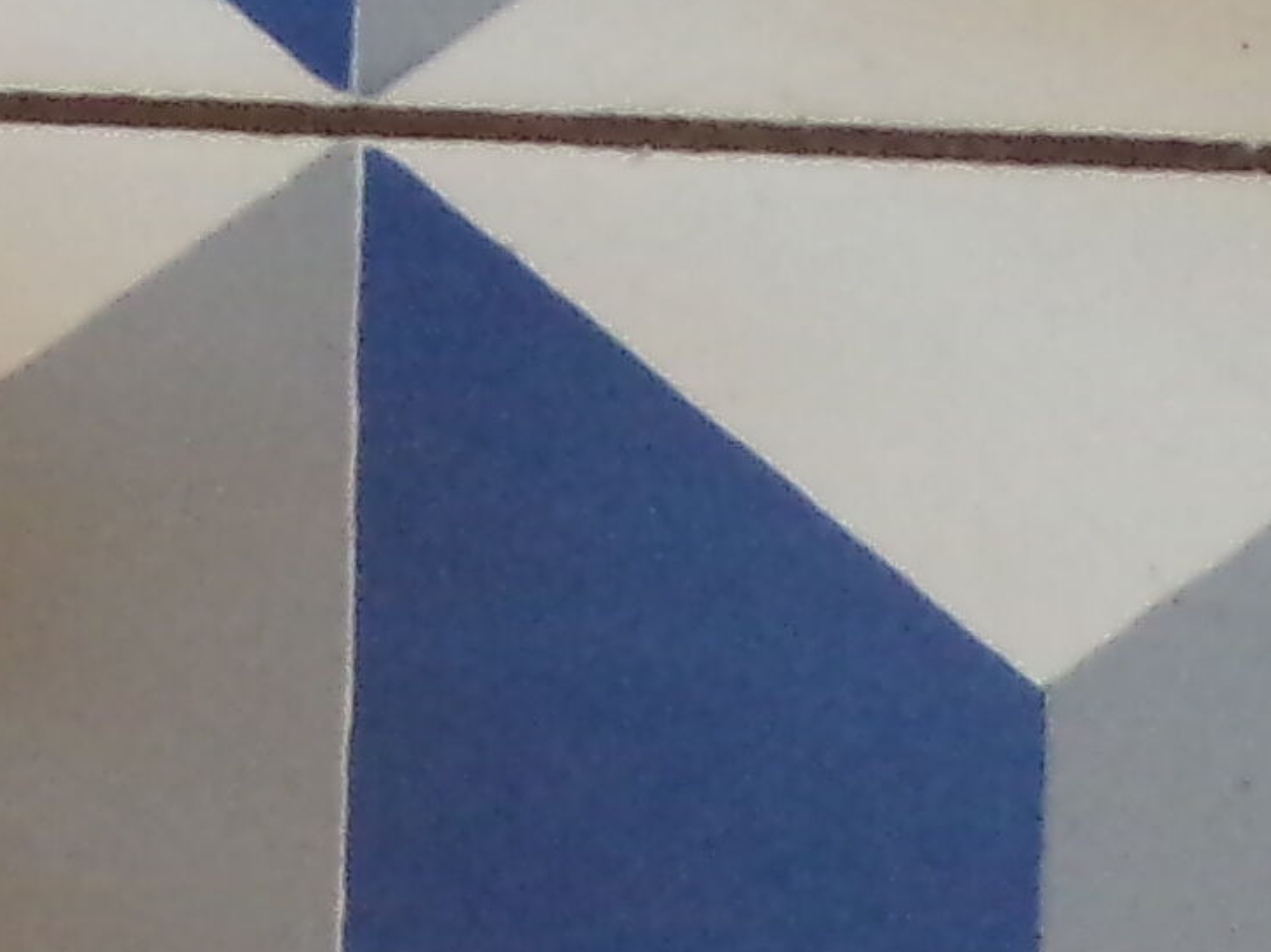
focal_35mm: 309
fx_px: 11344
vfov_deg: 4.8
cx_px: 5
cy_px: 770
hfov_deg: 6.4
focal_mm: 8.7
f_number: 3.5
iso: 348
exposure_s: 1/17
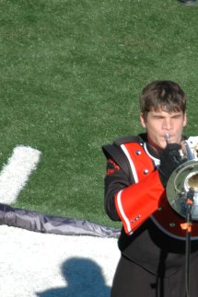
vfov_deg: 1.8
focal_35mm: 1116
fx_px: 9216
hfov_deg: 1.2
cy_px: 254
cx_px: 148
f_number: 5.6
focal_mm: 400
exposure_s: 1/1000
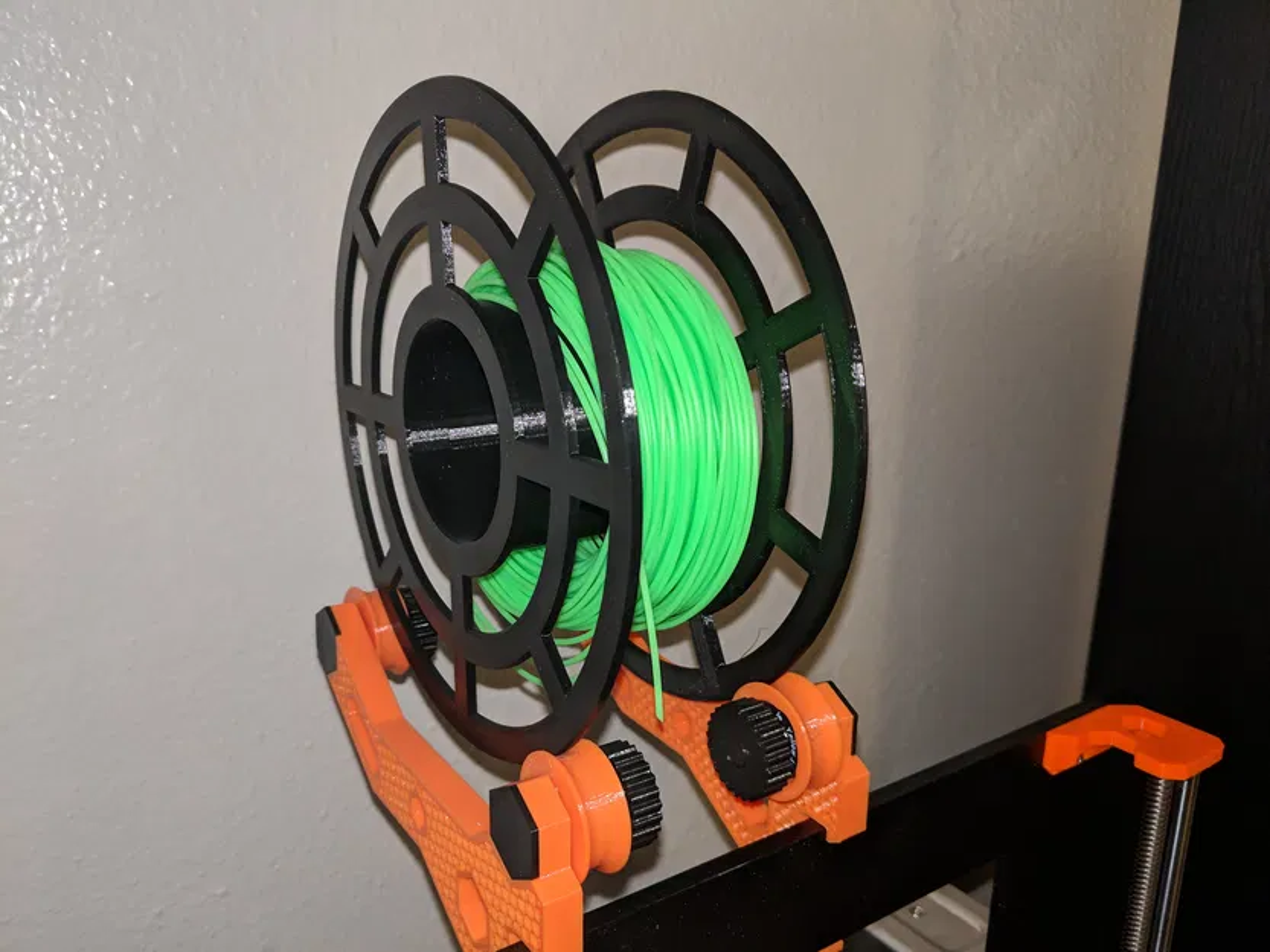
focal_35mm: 27
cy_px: 476
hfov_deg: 65.3
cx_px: 635
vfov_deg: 51.4
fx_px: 991
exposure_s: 1/60
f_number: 1.8
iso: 351
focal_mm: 4.44
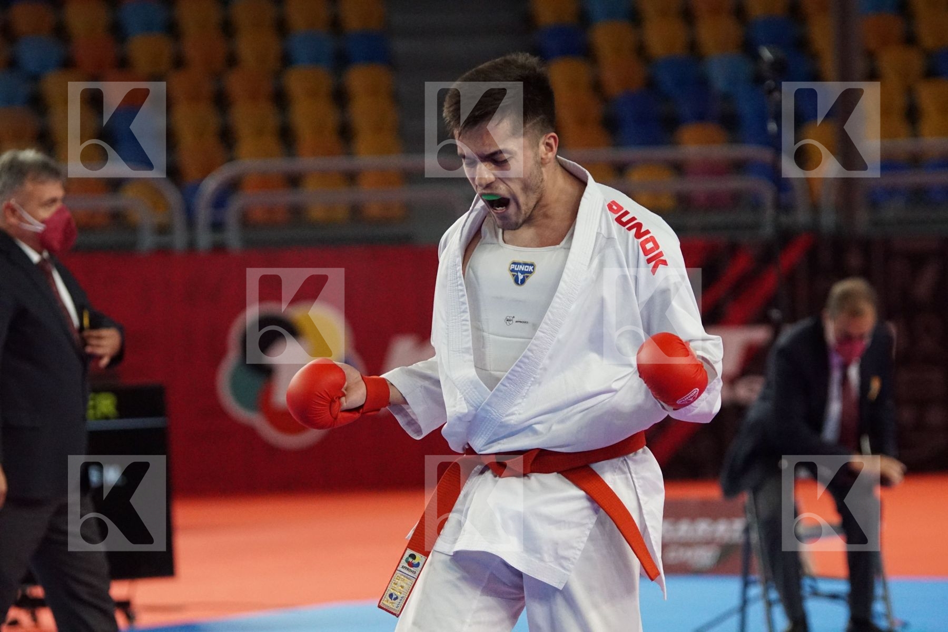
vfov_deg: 6.8
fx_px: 5332
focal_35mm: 202
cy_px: 316
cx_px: 474
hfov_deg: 10.2
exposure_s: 1/2000
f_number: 2.8
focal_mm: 135
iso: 3200
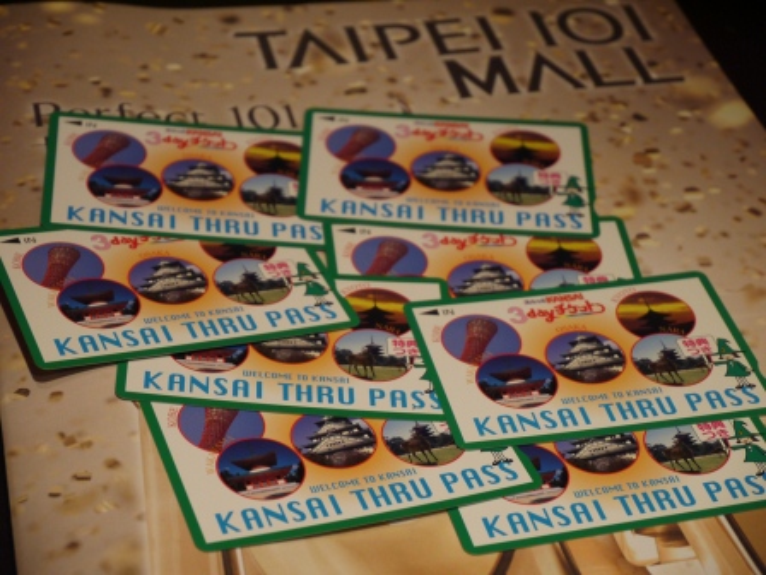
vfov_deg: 17.6
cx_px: 383
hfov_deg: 23.3
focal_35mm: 84
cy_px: 288
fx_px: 1859
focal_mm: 42
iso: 640
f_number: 5.6
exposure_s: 1/80
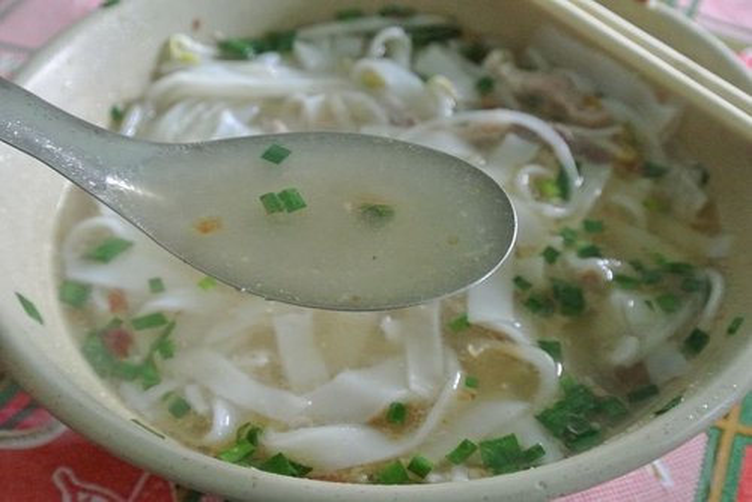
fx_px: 1129
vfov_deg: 25.1
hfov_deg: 36.9
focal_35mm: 54
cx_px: 376
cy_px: 251
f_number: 5
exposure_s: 1/30
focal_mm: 20.3
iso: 3200
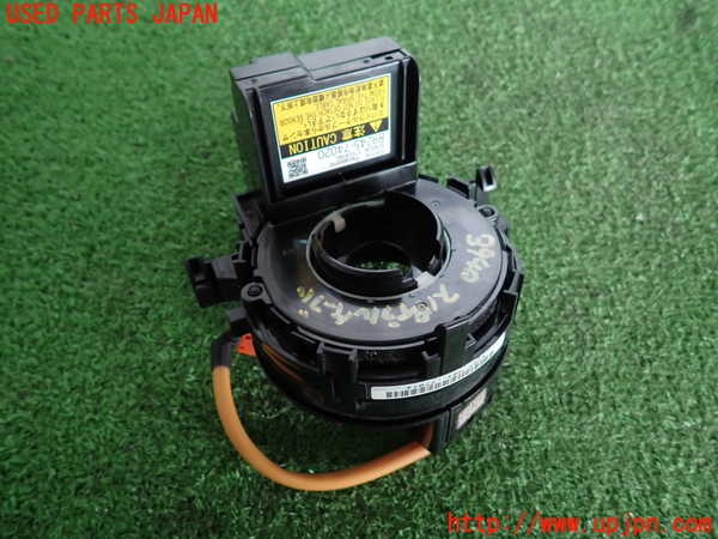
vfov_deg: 54.9
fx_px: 519
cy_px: 270
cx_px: 359
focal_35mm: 25
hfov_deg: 69.4
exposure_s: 1/60
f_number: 2
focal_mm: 4.5
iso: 200
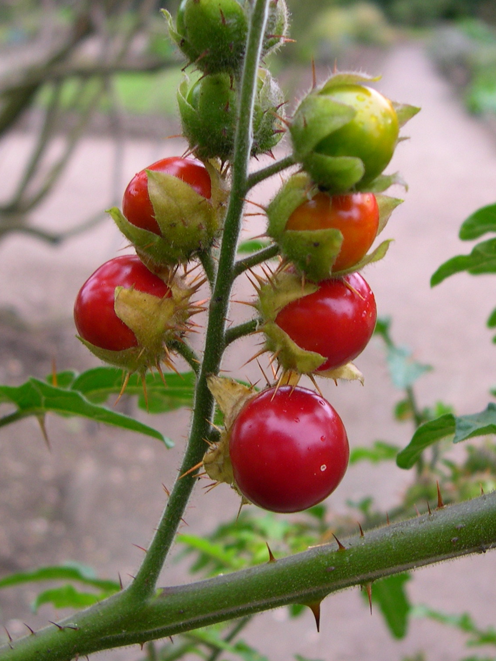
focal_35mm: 43
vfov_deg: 43.8
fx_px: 821
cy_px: 292
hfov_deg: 33.6
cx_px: 248
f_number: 2.8
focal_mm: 8
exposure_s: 1/88
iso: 100
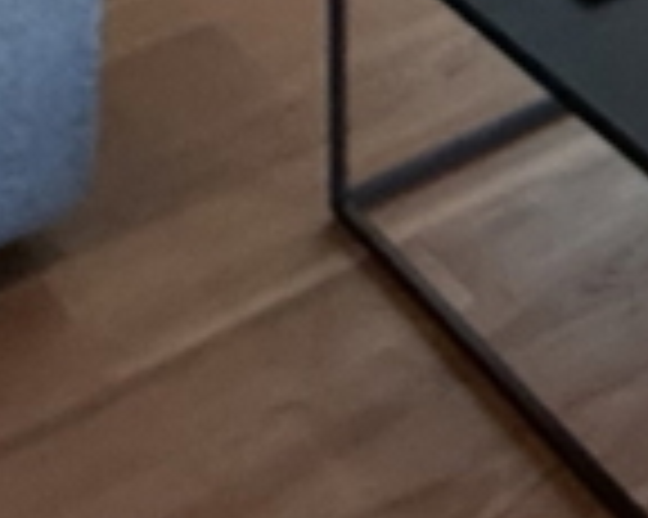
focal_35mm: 114
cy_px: -1212
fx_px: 2185
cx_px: 1256
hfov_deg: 14.3
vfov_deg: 9.4
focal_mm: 2.22
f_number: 2.2
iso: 320
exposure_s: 1/99
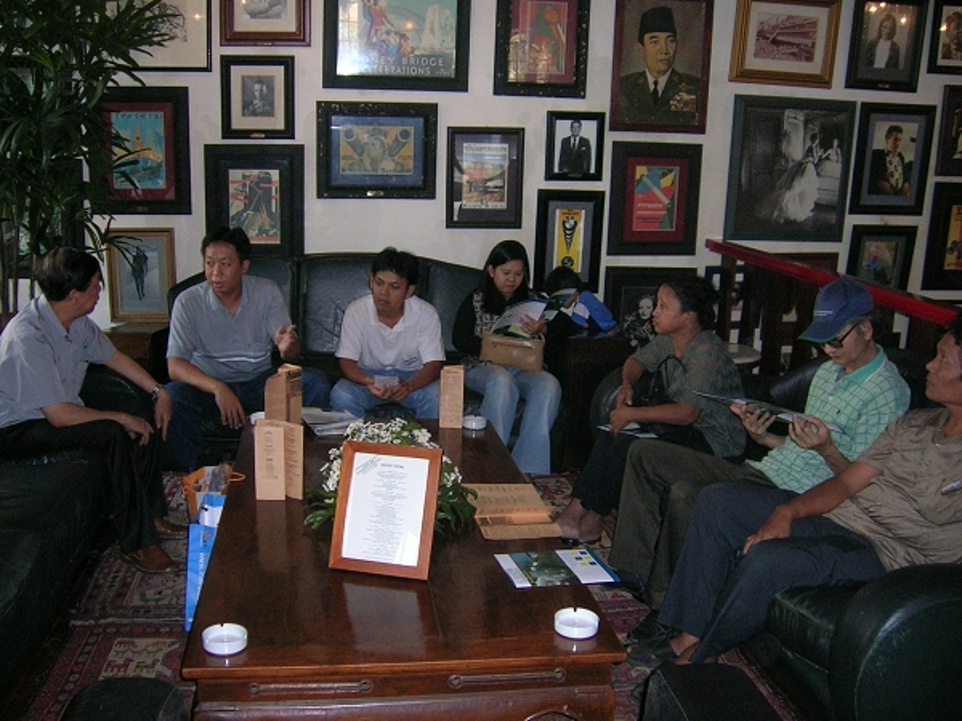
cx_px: 481
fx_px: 973
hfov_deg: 52.6
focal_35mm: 35
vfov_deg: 40.7
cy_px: 360
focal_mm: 5.4
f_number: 2.8
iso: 200
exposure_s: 1/60.1
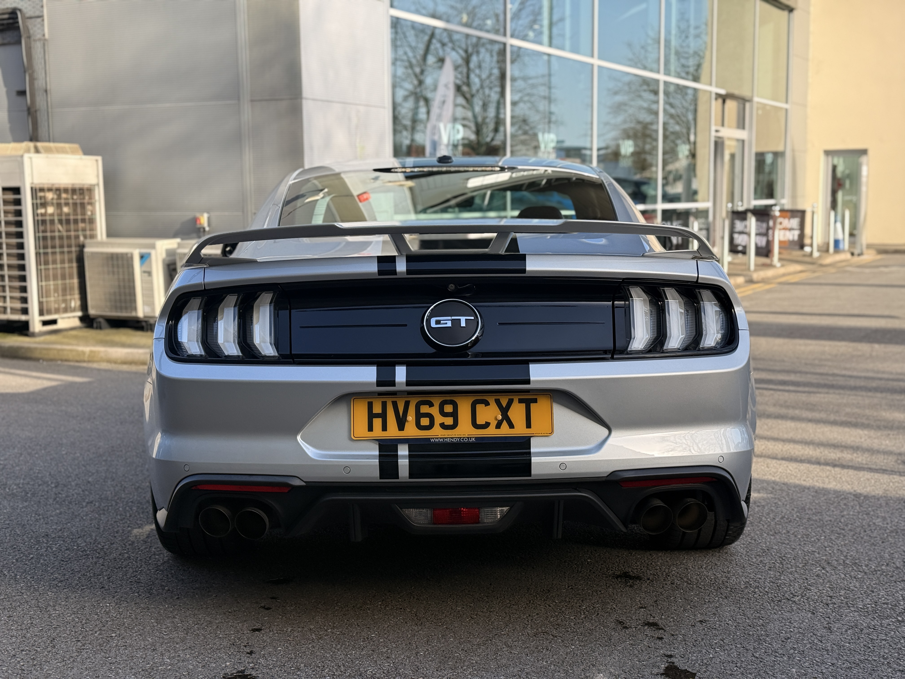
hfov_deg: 39.7
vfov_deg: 30.3
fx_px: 1255
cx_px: 452
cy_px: 340
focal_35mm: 48
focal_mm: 6.76
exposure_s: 1/1149
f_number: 1.78
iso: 64
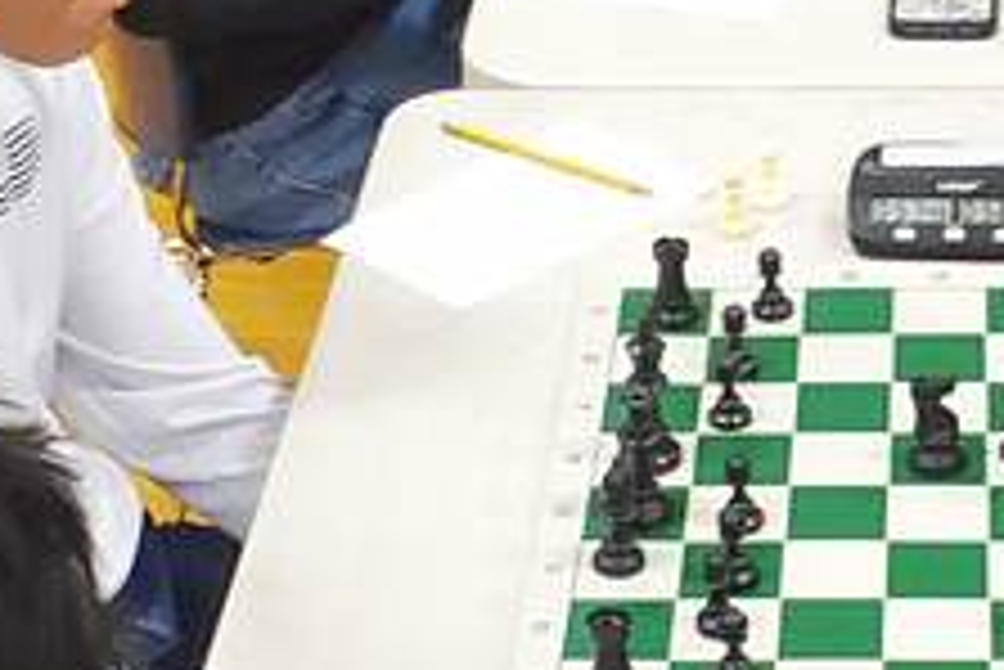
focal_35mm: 124
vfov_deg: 11.1
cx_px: 941
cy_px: 301
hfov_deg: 16.3
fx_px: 3460
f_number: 2.4
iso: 250
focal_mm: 4.3
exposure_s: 1/40
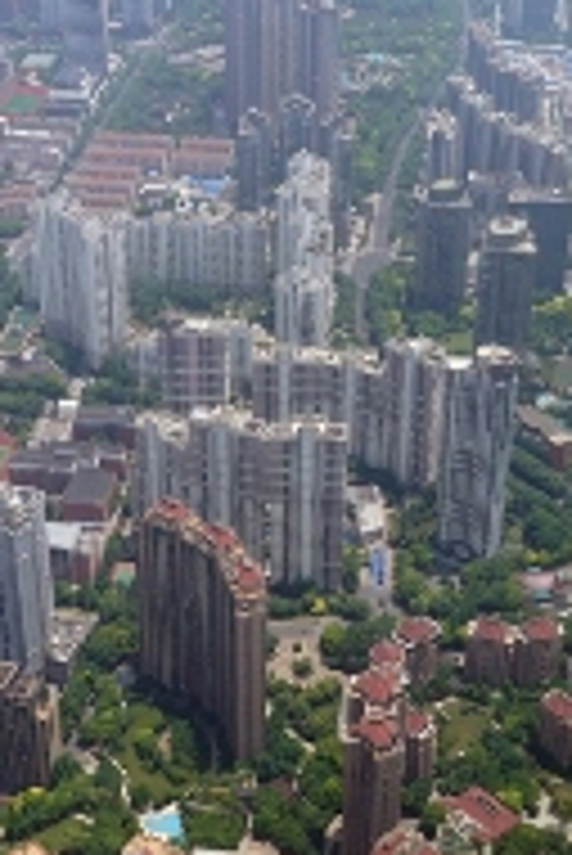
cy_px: 346
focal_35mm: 63
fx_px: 1499
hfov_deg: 21.6
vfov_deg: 31.8
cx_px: 250
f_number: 10
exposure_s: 1/160
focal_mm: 20
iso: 100
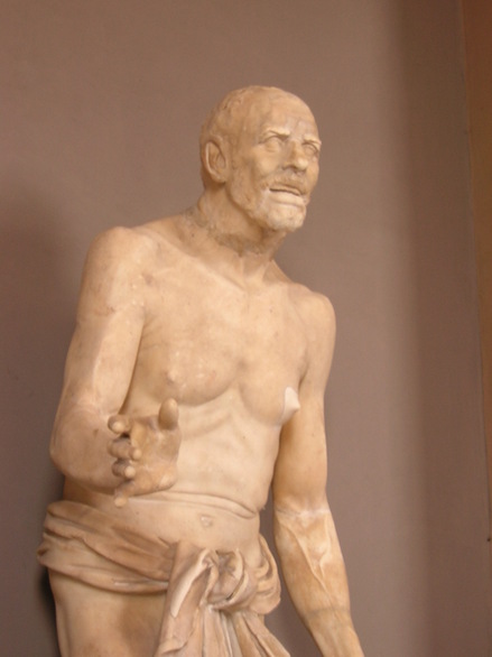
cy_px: 328
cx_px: 246
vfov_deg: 18.2
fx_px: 2048
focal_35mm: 108
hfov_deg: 13.7
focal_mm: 14.1
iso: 100
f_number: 4.7
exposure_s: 1/5.3
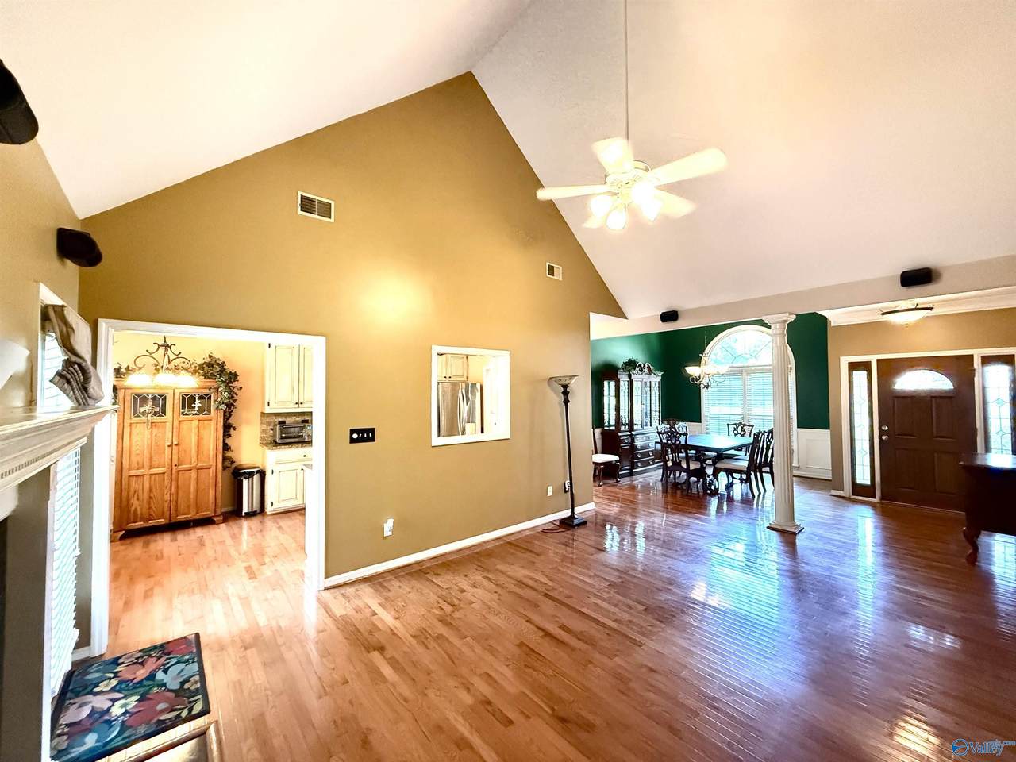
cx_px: 508
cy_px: 381
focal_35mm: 14
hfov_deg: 102.1
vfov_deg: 85.7
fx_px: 411
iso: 1000
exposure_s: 1/60
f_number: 2.2
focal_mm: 2.22
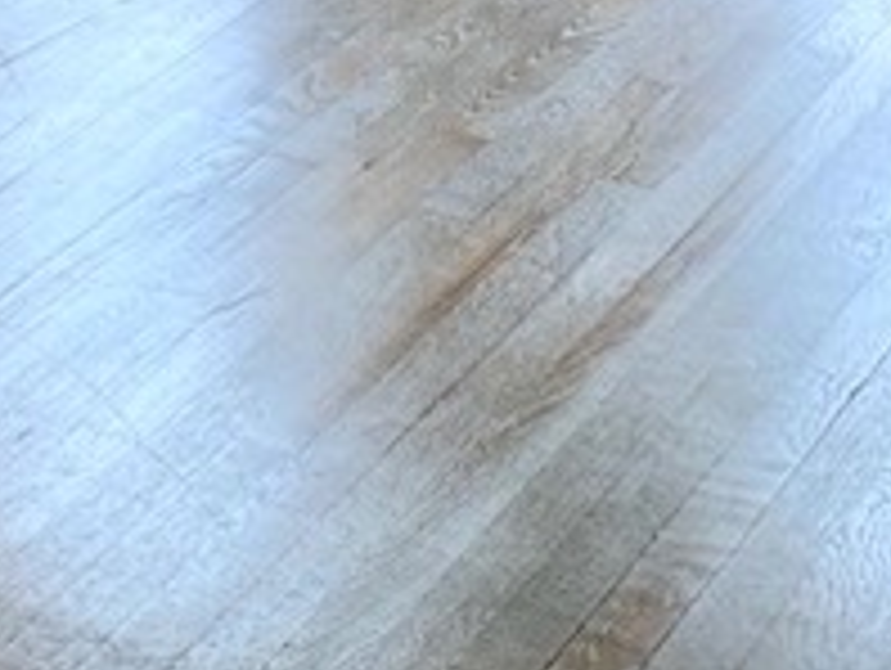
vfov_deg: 9.8
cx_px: 405
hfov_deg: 15.0
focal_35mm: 131
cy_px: -1007
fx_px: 3376
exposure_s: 1/120
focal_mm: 4.25
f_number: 1.8
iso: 100
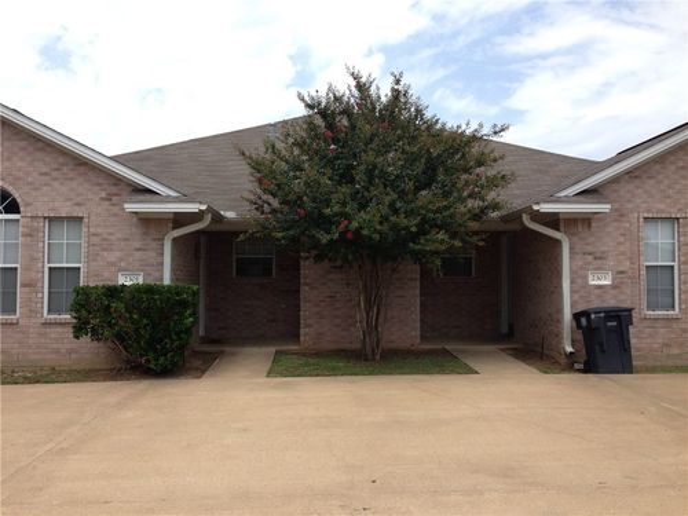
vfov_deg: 42.9
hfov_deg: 55.4
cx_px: 344
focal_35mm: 33
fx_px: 656
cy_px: 258
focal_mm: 4.12
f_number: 2.4
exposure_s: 1/1506
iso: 64
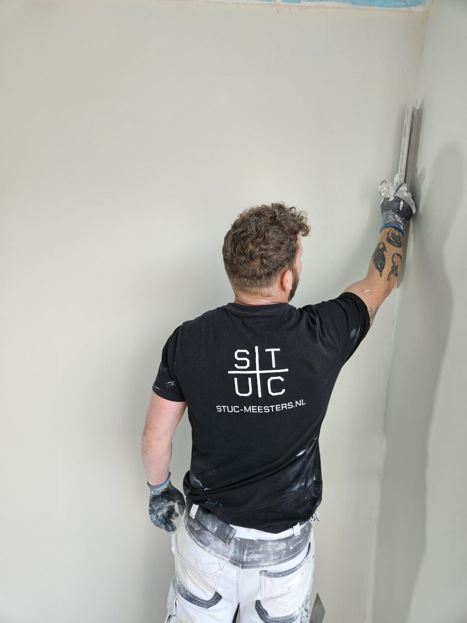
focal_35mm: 23
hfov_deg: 58.9
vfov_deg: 73.9
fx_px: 414
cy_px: 312
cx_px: 234
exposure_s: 1/100
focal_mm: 5.4
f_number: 1.8
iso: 80
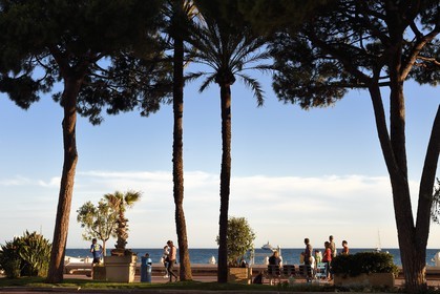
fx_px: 685
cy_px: 147
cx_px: 220
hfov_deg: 35.6
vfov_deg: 24.2
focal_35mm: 56
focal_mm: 56
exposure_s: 1/250
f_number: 11
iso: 200
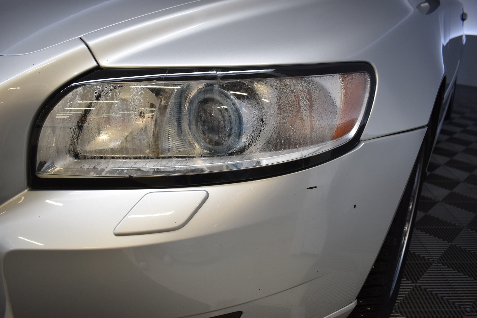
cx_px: 238
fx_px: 358
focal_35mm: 27
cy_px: 159
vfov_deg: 47.9
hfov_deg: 67.4
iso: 400
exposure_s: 1/90
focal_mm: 18
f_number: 4.8
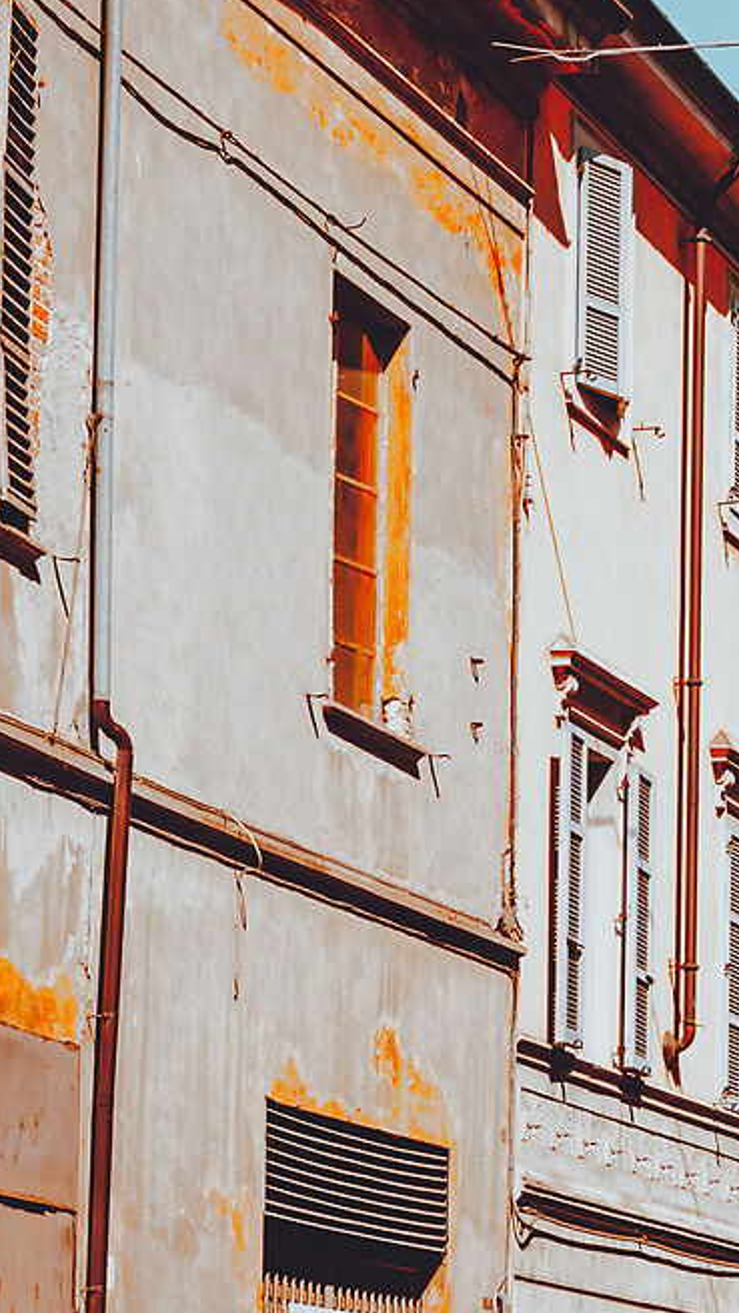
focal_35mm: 134
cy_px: 1427
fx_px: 4668
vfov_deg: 15.6
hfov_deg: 9.0
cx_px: 582
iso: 100
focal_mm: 35
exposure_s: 1/160
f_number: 8
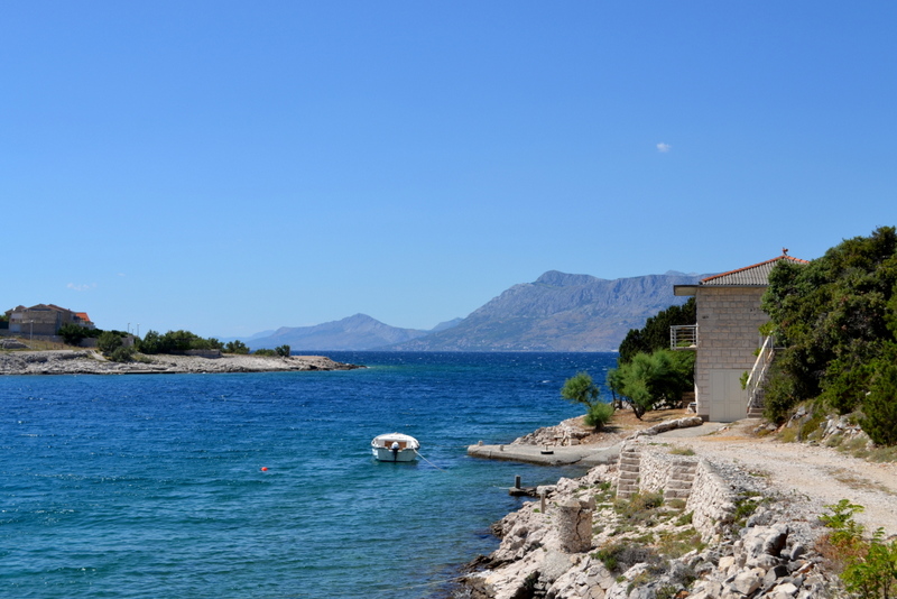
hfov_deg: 41.1
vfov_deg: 28.1
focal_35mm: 48
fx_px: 1196
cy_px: 300
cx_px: 448
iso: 100
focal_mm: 32
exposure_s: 1/400
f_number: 7.1
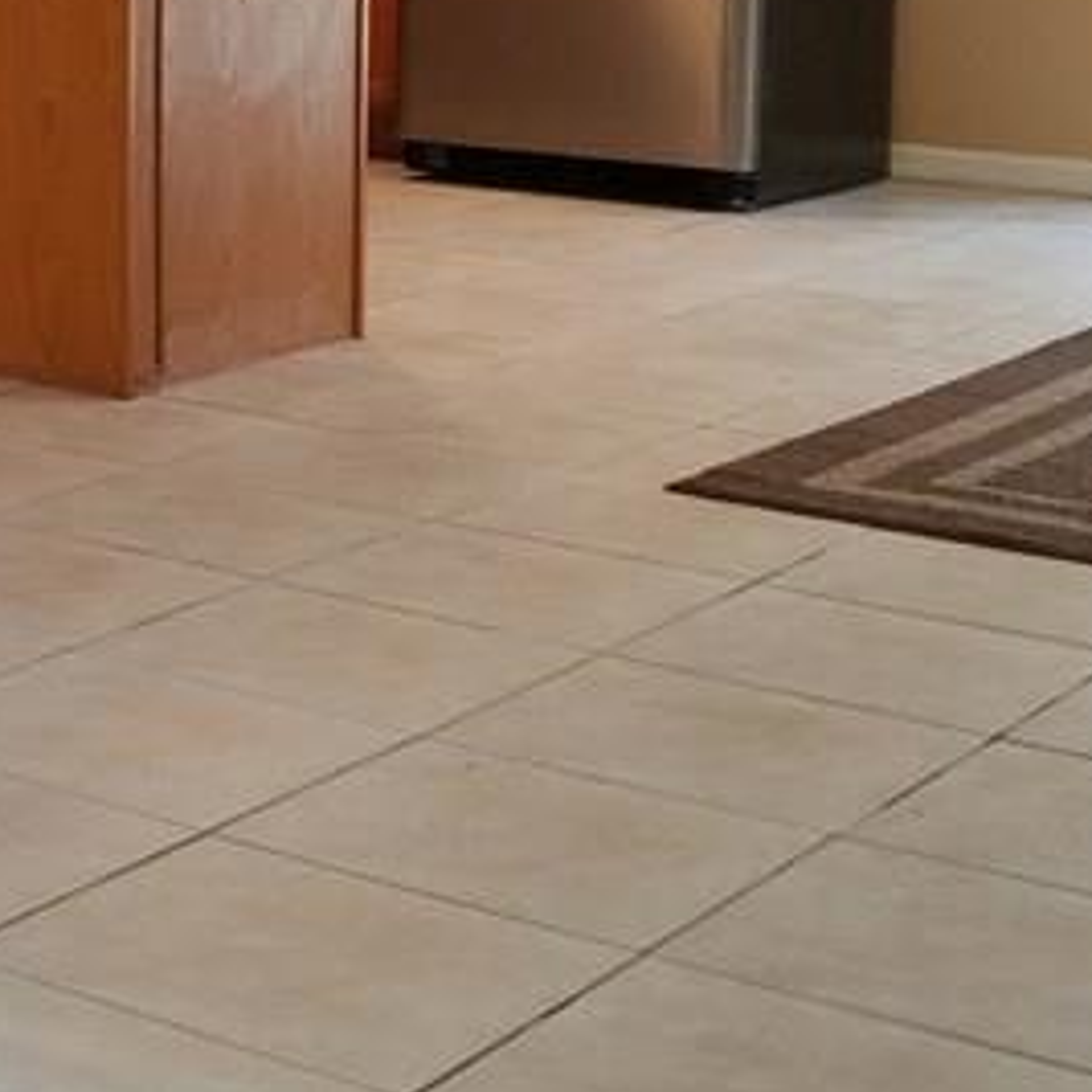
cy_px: -192
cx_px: -483
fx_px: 3141
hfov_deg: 17.9
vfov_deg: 18.7
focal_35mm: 88
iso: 160
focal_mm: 4.2
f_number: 1.7
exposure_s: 1/60
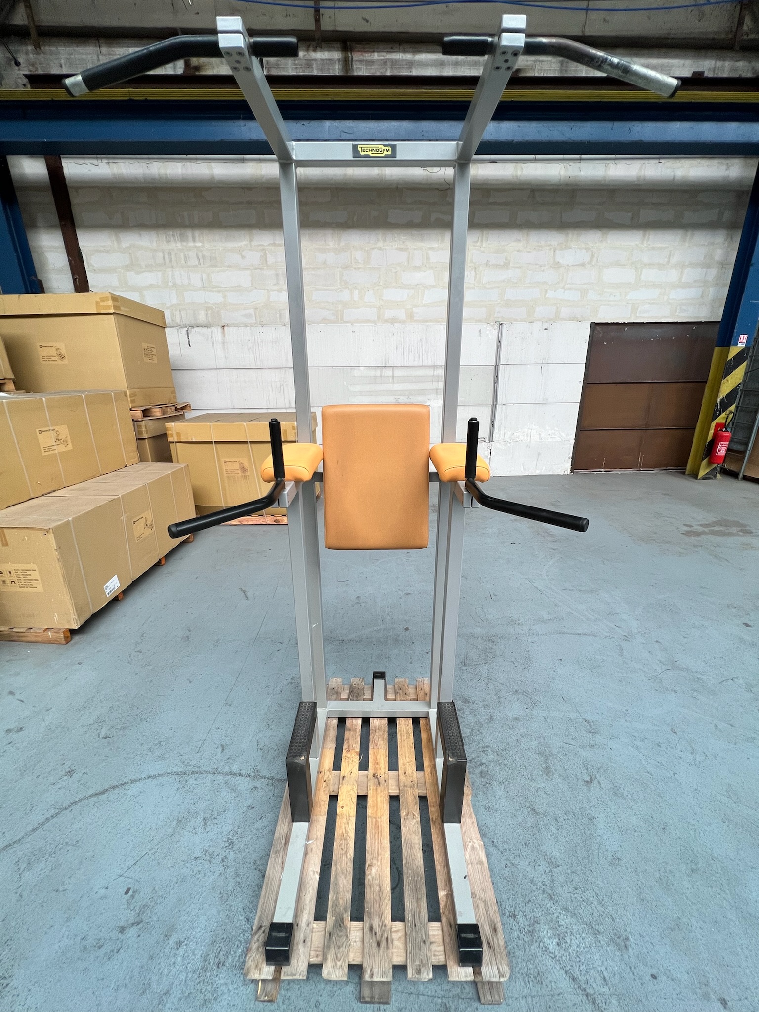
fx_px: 380
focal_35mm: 13
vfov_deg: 106.2
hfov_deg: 89.9
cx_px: 380
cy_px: 506
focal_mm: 1.57
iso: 80
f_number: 1.8
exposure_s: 1/100
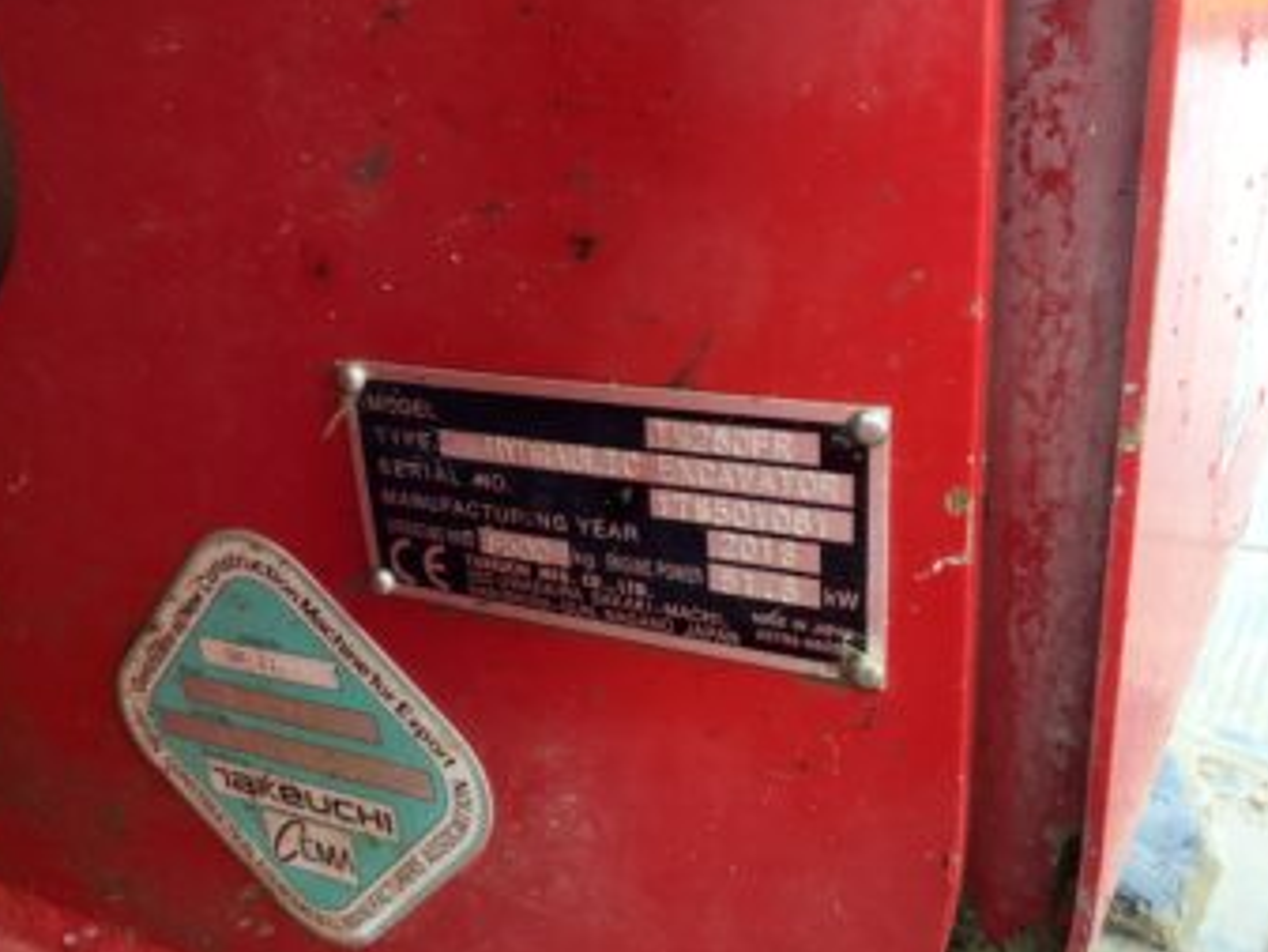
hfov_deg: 58.3
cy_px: 470
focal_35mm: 31
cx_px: 621
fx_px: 1136
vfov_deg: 45.5
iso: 250
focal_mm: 3
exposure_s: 1/60
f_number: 1.8
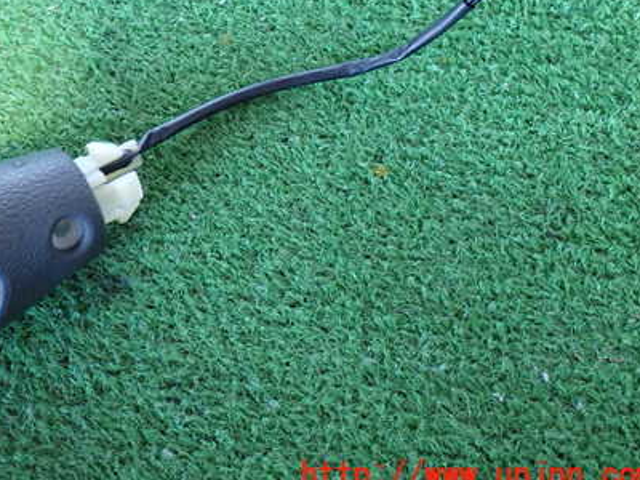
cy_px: 136
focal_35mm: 54
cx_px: 182
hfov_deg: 35.0
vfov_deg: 26.8
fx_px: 998
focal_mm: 6.37
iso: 640
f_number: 2.5
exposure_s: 1/40
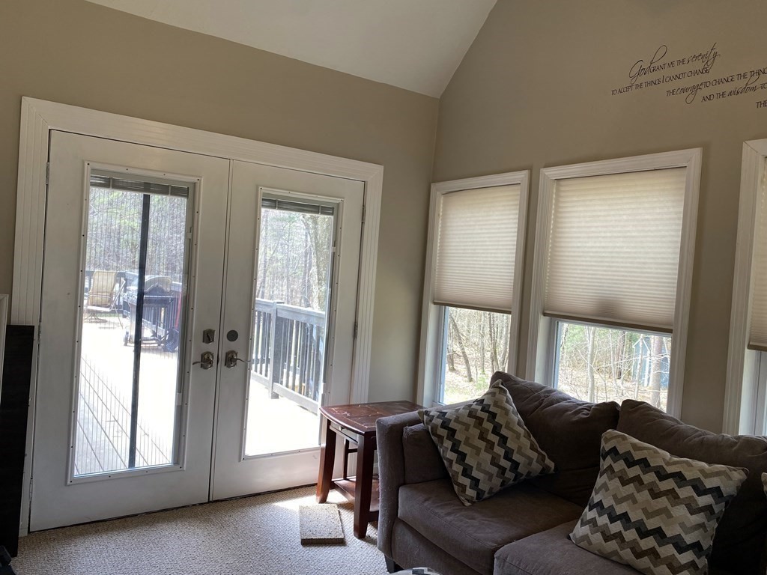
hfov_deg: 67.3
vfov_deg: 53.1
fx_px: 576
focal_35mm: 26
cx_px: 384
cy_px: 288
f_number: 1.8
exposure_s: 1/120
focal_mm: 4.25
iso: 40
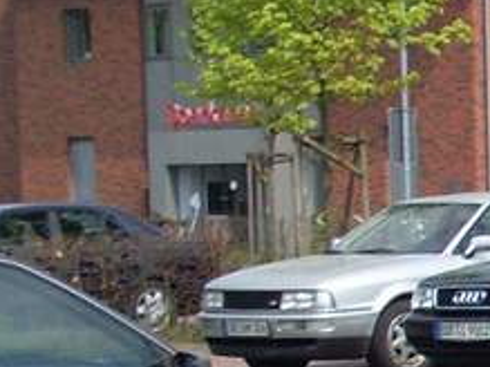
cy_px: 568
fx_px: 2943
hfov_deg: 8.4
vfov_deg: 7.0
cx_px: 1302
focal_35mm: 208
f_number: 7.7
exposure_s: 1/250
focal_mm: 6.3
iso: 80
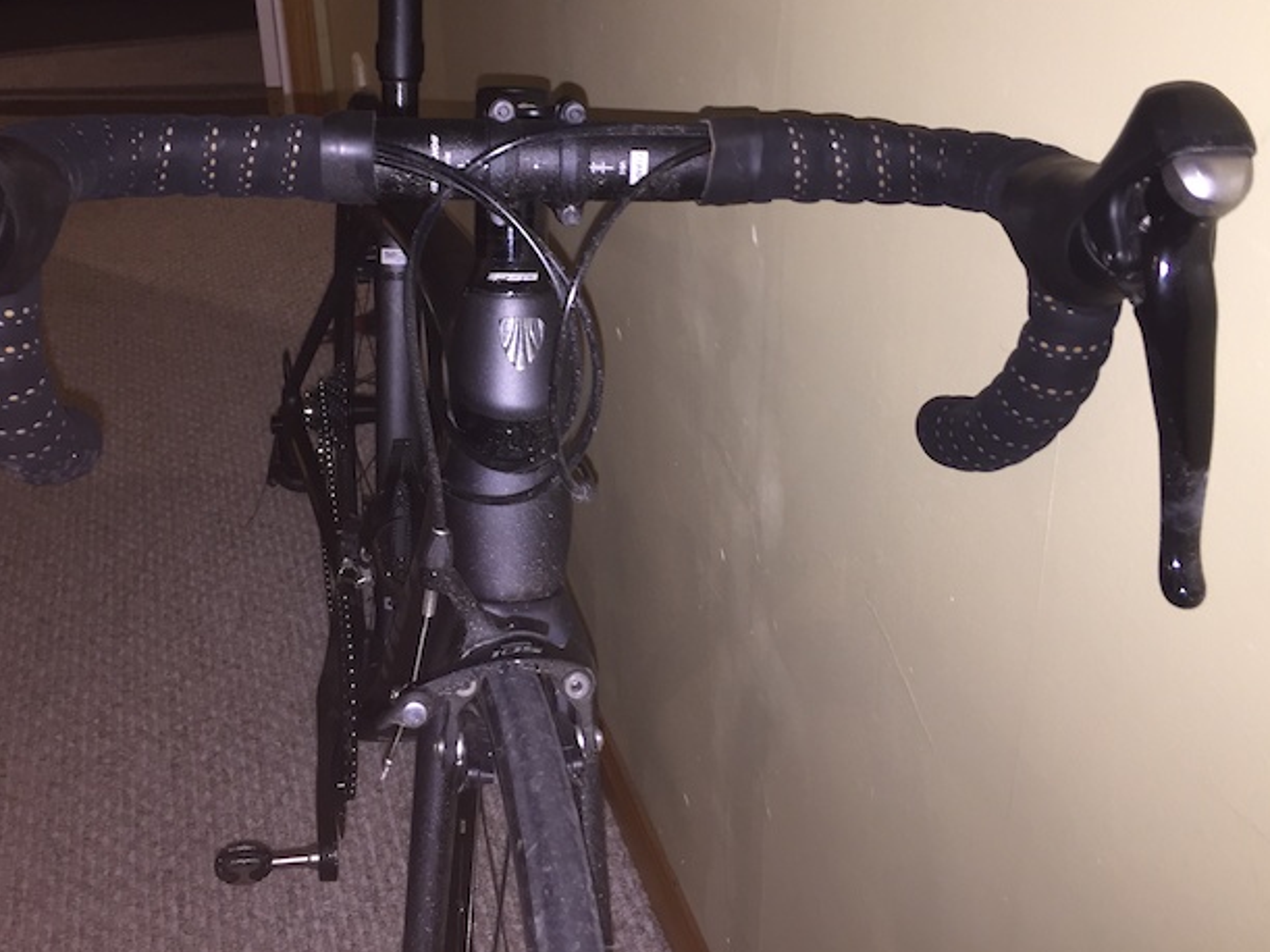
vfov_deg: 37.4
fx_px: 1394
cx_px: 549
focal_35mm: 38
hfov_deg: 48.8
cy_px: 343
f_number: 2.2
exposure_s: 1/16
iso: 64
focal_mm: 4.15
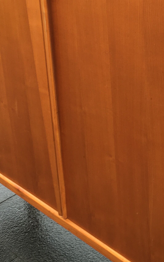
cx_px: 111
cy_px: 73
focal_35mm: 73
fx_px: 522
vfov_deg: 27.9
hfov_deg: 17.8
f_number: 2.2
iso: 25
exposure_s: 1/50
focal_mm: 4.15
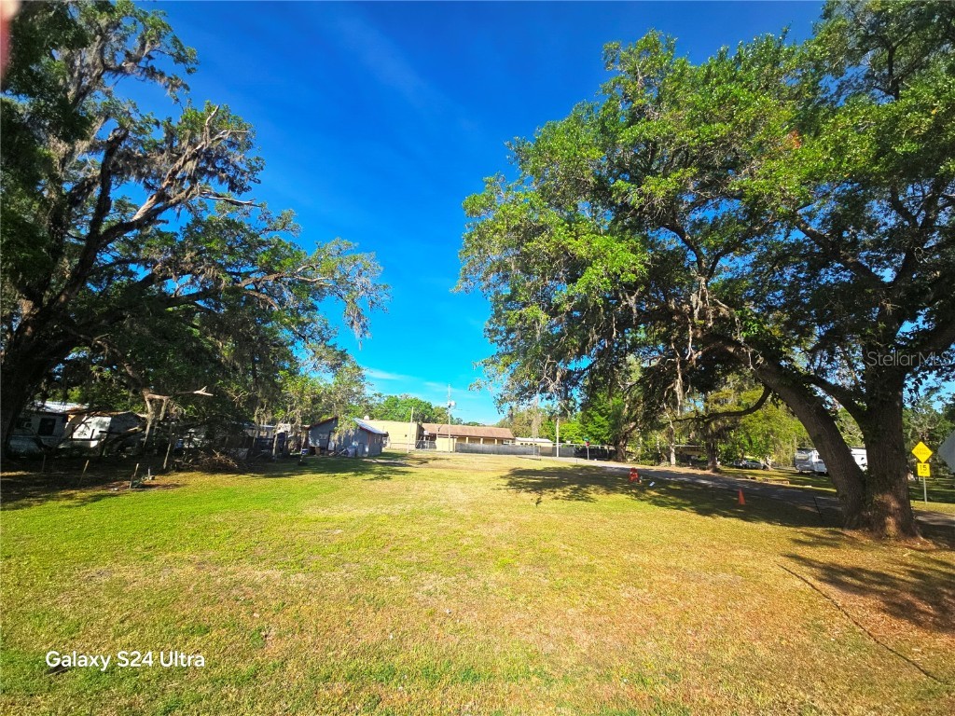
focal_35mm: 13
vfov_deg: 89.9
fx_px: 359
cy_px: 358
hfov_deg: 106.2
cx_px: 478
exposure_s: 1/1641
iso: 50
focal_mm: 2.2
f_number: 2.2
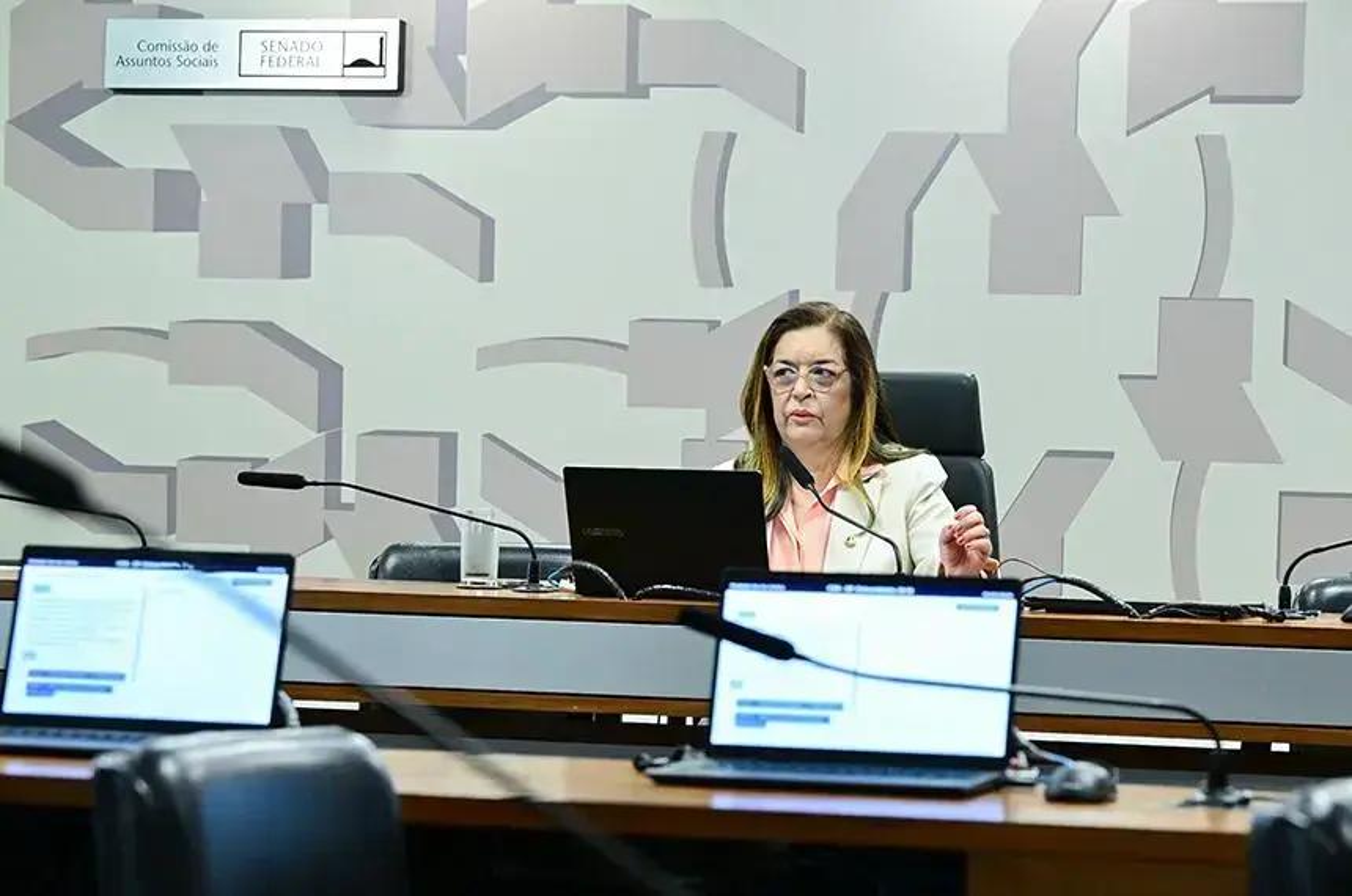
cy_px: 448
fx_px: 2624
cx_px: 676
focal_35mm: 70
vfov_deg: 19.4
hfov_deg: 28.9
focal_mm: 70
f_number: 4
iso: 4000
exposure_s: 1/200
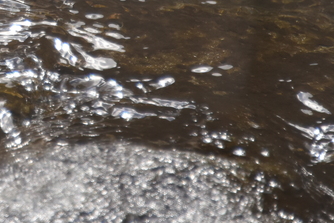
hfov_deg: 1.8
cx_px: -120
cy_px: -146
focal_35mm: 1151
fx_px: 10683
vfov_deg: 1.2
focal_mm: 300
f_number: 5.6
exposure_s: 1/640
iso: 640
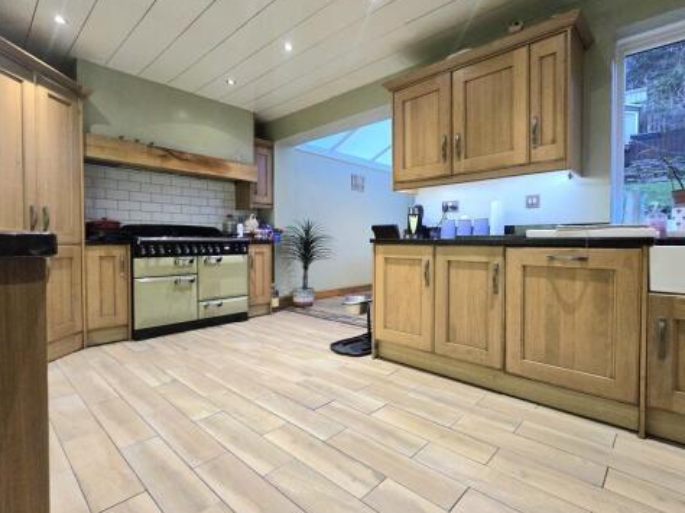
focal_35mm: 16
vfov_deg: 78.0
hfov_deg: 94.4
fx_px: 316
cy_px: 241
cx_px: 366
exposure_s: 1/50.3
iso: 640
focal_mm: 2.2
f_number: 2.2
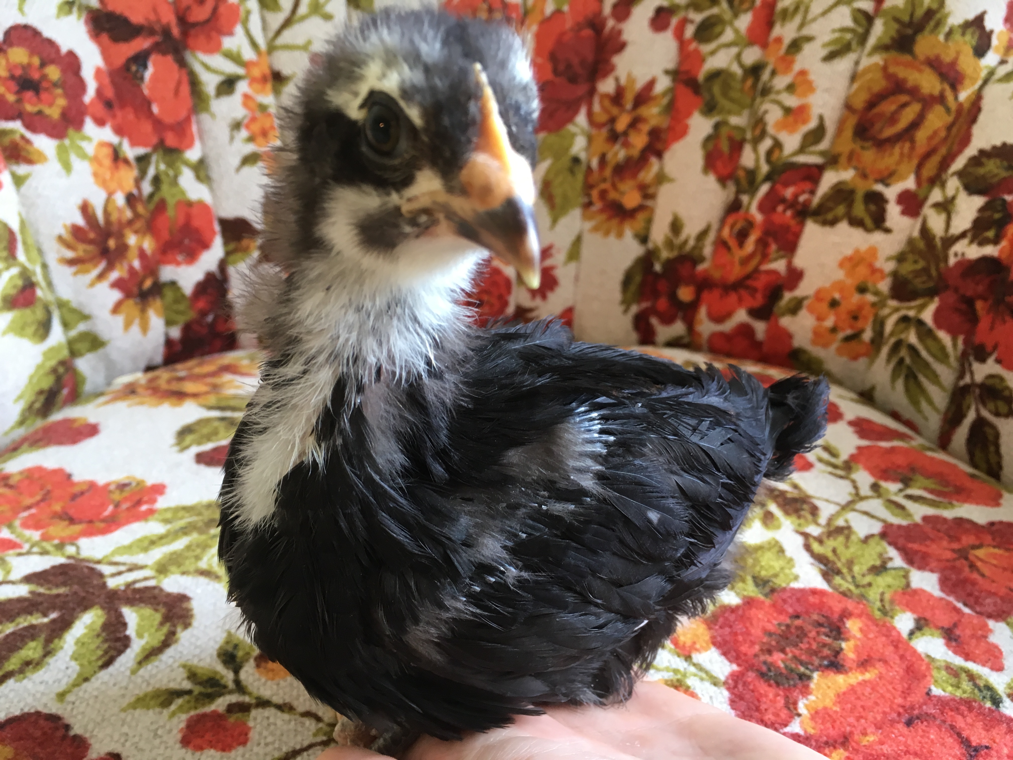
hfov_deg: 61.7
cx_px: 506
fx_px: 849
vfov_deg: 48.2
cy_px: 380
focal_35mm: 29
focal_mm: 4.15
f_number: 2.2
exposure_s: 1/30
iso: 64
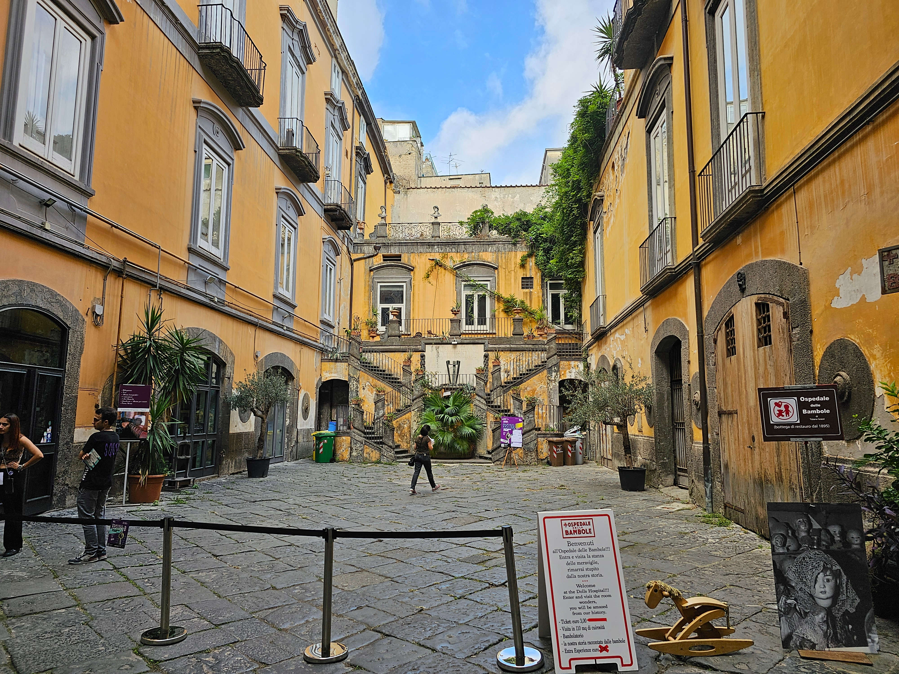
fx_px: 597
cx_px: 450
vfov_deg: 58.9
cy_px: 337
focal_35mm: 23
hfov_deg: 73.9
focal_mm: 6.3
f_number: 1.7
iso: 16
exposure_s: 1/253
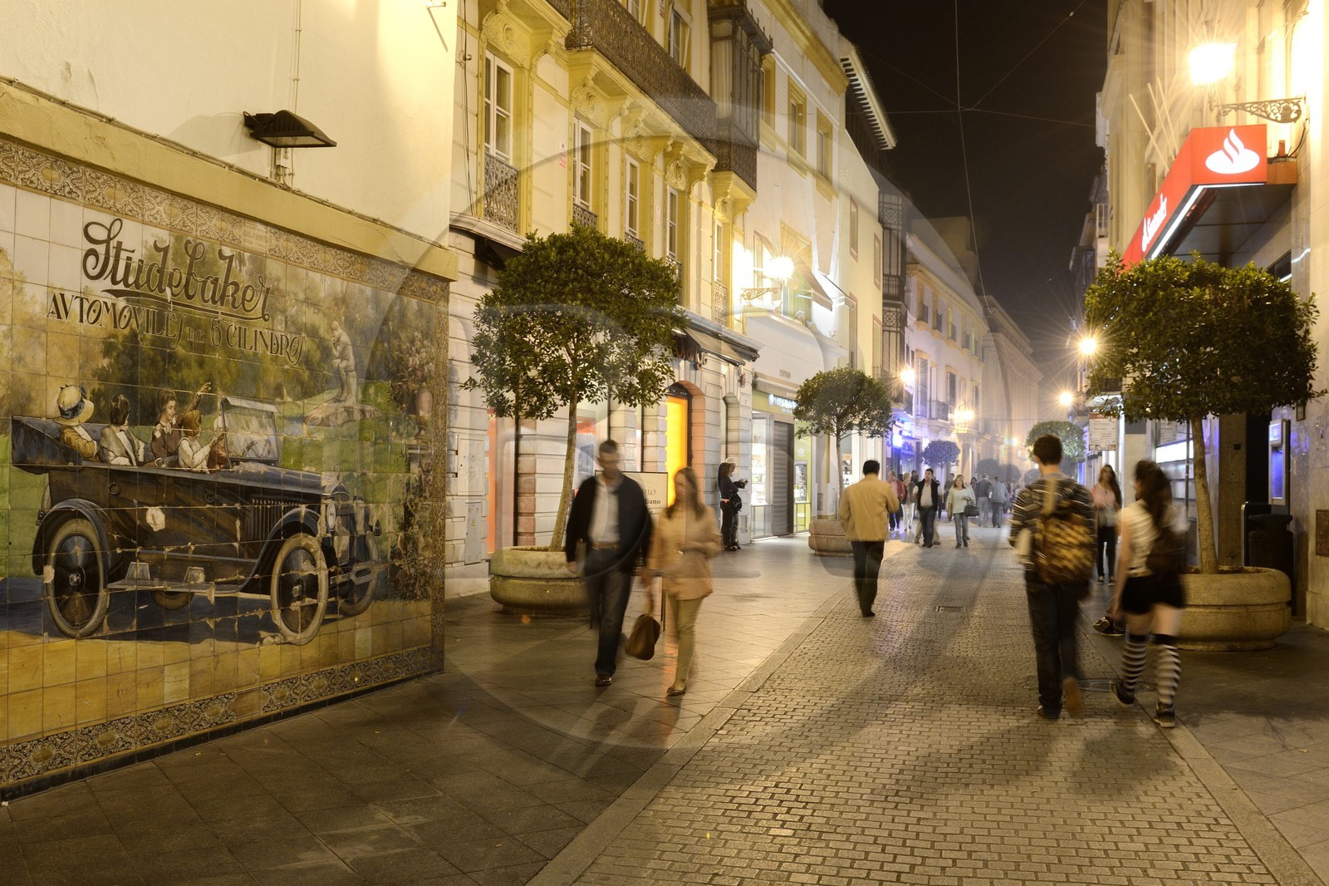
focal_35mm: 31
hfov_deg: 60.3
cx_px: 664
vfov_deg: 42.3
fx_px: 1144
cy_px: 443
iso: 1600
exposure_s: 1/6
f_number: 10
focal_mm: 31
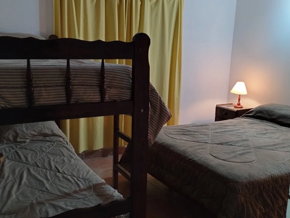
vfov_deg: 49.7
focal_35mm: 28
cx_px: 145
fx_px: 235
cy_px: 109
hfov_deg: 63.4
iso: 1669
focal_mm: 4.27
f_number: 1.8
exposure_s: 1/20
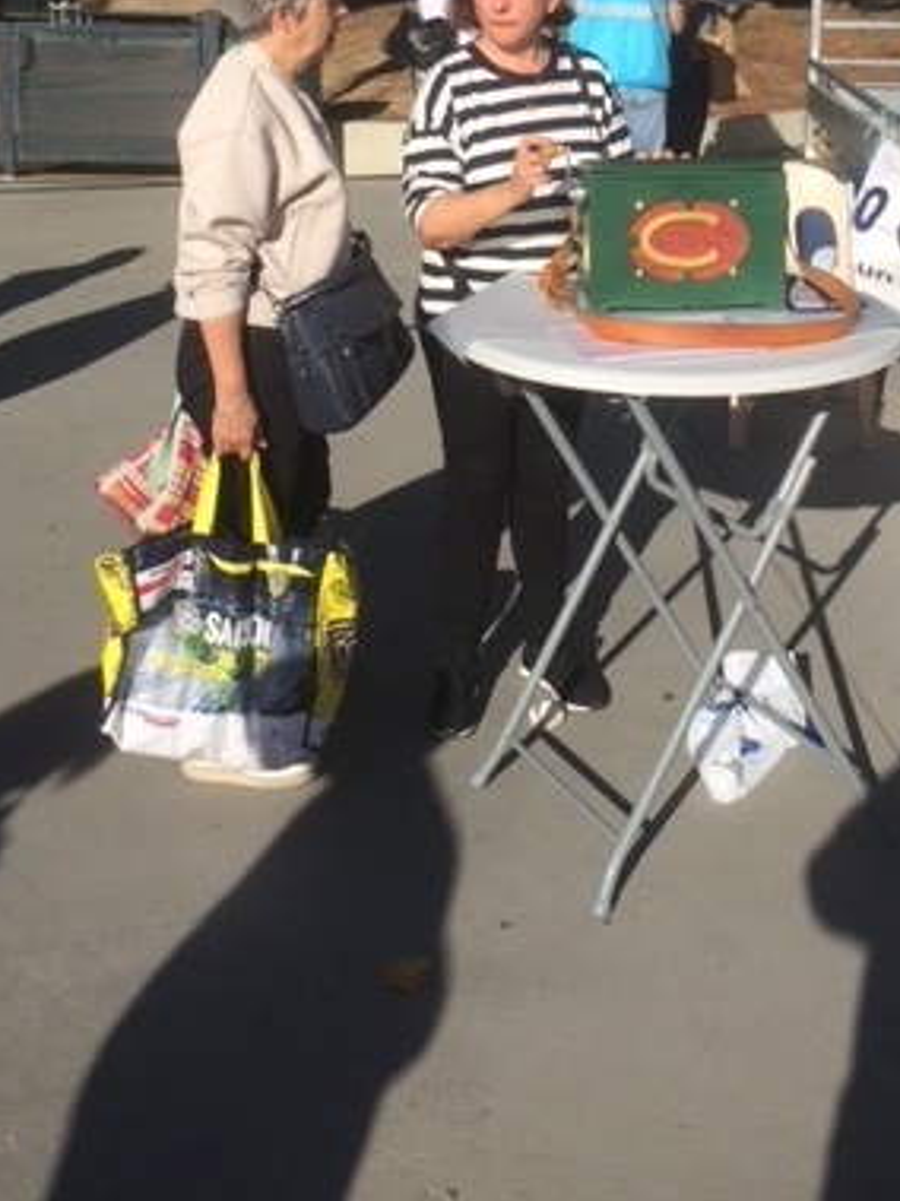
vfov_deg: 37.3
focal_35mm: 49
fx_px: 1700
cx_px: 526
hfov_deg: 29.6
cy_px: 215
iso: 32
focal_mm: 4.15
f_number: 2.2
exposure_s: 1/3165
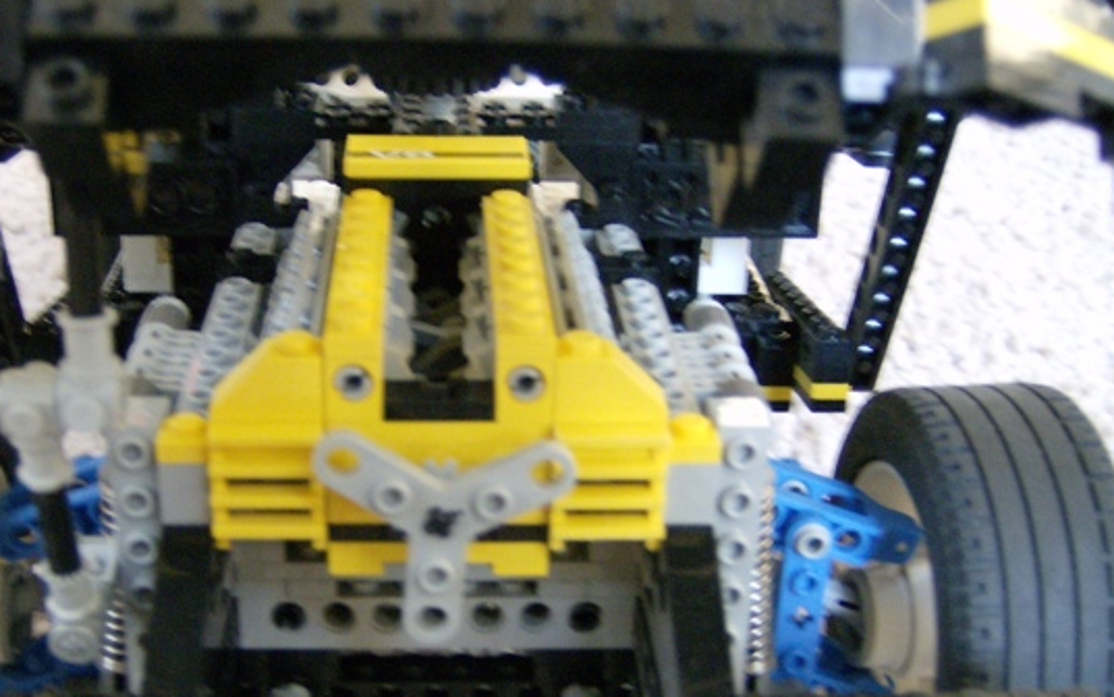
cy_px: 450
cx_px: 438
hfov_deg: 40.1
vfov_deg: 25.7
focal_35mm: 50
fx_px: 1518
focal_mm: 6
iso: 200
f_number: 2.8
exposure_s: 1/6.47
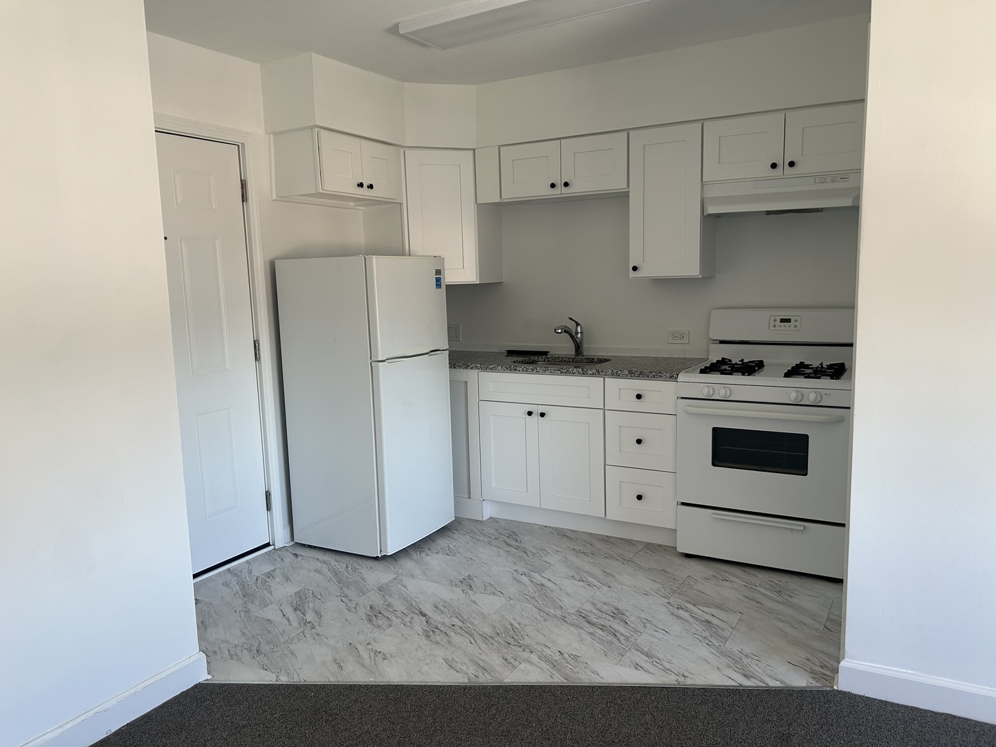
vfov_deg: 53.1
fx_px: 748
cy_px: 374
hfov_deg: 67.3
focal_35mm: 26
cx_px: 498
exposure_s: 1/121
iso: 80
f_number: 1.5
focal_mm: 5.7
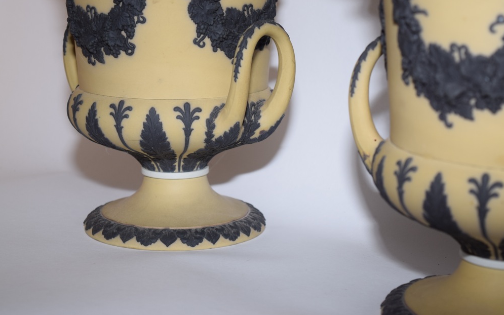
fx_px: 1161
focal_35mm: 85
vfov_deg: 15.5
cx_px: 252
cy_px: 151
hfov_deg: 24.5
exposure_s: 1/60
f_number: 5.6
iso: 320
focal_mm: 55
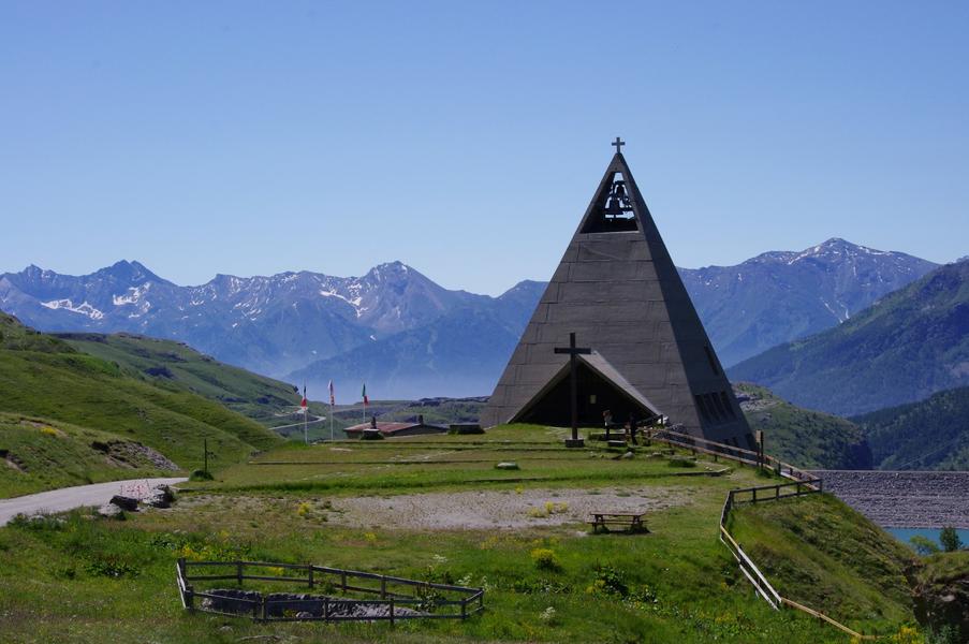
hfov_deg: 24.8
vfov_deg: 16.6
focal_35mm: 82
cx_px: 484
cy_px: 322
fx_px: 2205
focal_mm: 55
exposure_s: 1/640
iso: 400
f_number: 11
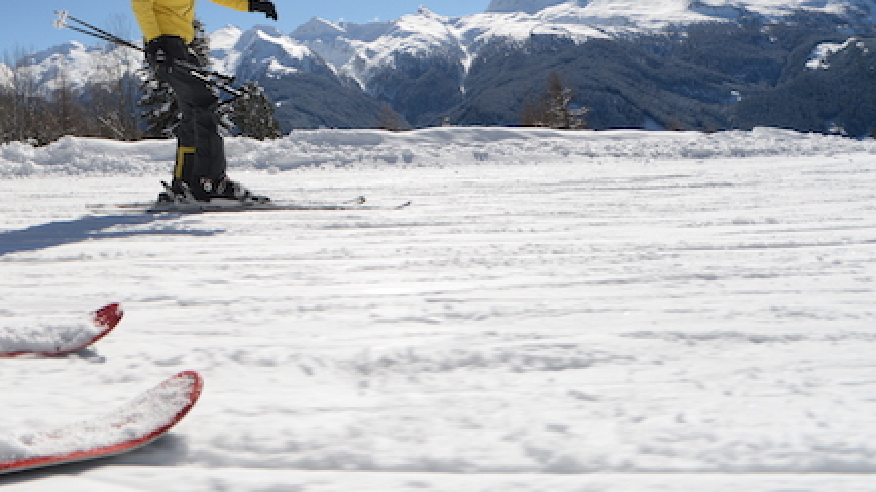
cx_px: 85
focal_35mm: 27
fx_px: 627
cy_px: -22
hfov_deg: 59.3
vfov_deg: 37.4
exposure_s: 1/250
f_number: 13
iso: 100
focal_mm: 14
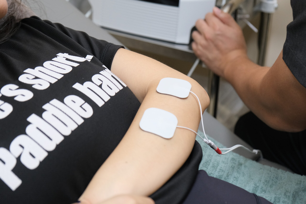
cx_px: 153
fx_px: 518
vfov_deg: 22.3
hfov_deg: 32.9
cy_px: 102
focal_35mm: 61
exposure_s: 1/120
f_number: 4
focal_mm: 40.7
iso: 2500
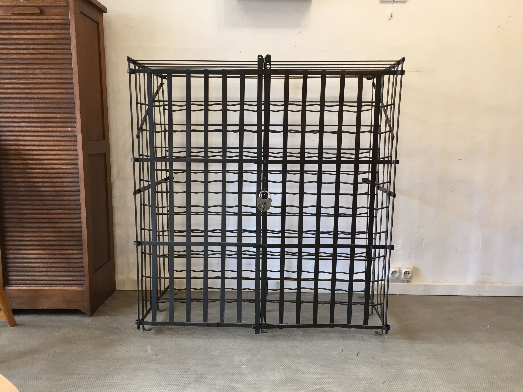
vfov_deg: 48.2
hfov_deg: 61.7
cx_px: 262
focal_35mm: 29
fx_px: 438
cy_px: 196
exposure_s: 1/33
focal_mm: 4.15
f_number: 2.2
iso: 80
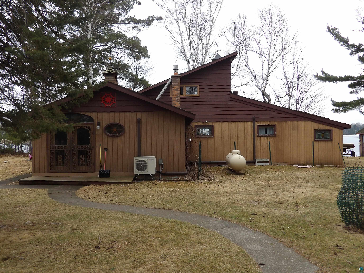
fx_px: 347
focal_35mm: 33
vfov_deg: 42.9
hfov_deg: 55.4
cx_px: 182
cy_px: 136
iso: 100
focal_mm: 5.9
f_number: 3.1
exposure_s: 1/142
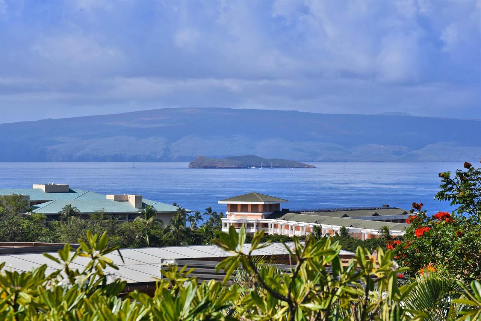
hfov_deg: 12.1
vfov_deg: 8.1
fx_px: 2272
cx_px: 240
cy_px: 160
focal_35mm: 170
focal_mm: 170
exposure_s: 1/200
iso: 125
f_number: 14
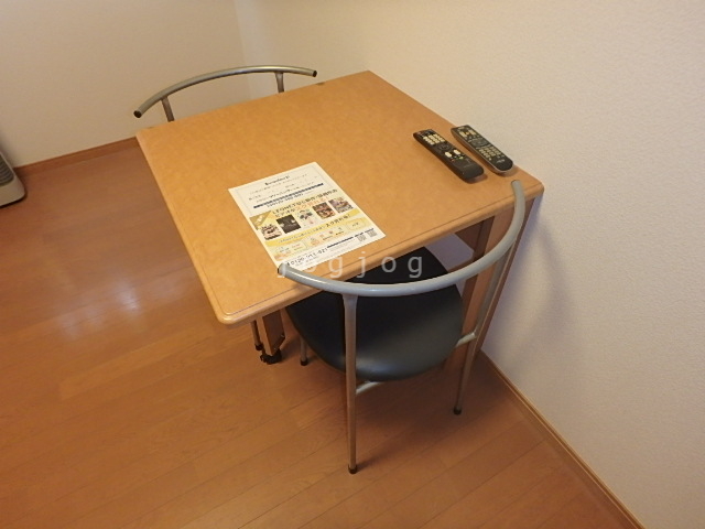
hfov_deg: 79.0
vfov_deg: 63.4
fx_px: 428
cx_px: 352
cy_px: 264
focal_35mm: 21
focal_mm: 3.7
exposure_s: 1/30
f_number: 3.5
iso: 400
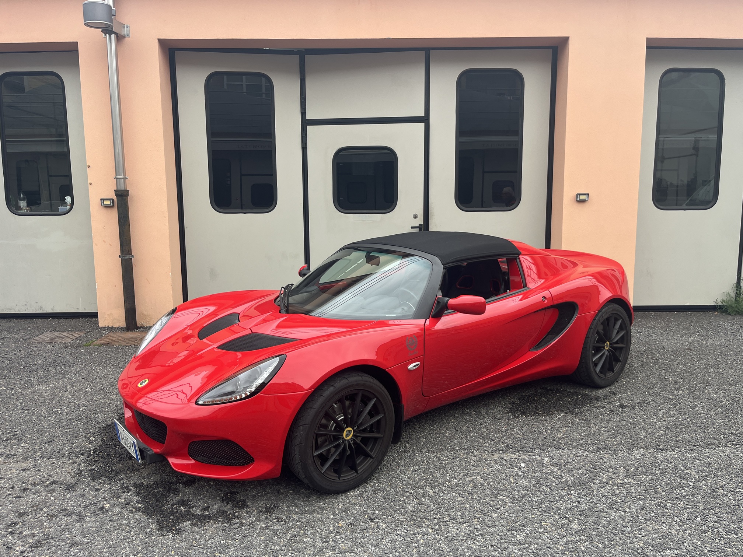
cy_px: 278
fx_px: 558
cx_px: 372
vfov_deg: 53.1
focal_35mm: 26
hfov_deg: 67.3
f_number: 1.6
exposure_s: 1/433
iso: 50
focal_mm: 5.1
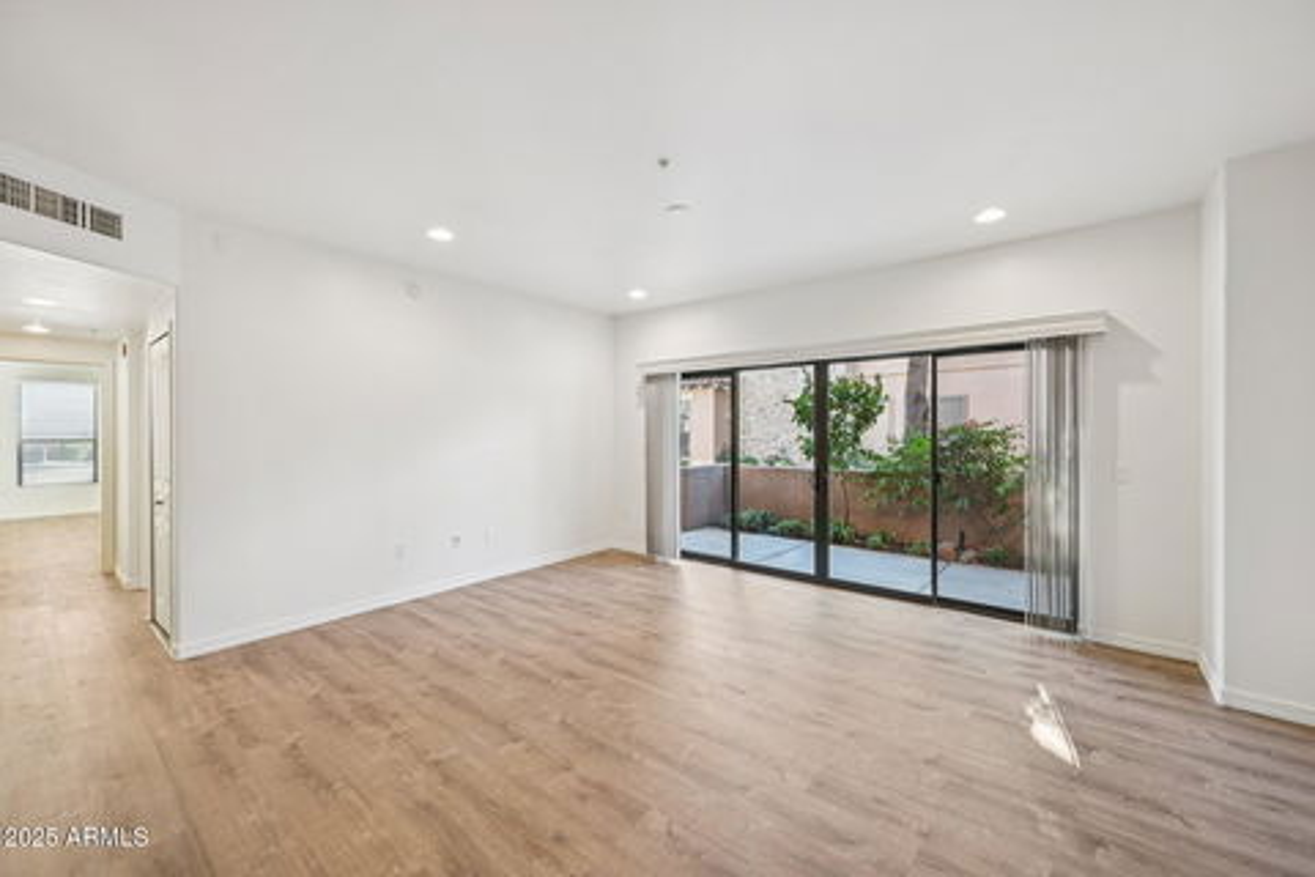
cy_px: 438
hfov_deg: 104.3
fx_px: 511
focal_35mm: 14
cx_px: 658
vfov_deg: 81.2
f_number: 8
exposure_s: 1/25
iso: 500
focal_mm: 14
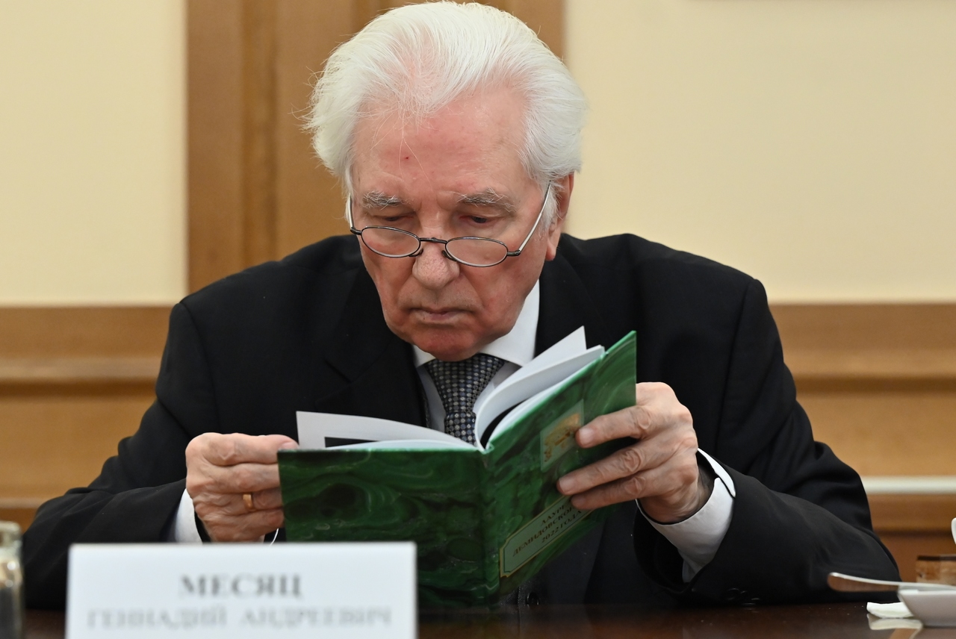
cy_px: 320
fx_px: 4784
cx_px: 478
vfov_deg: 7.6
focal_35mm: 180
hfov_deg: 11.4
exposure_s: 1/125
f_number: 4
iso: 3200
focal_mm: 120
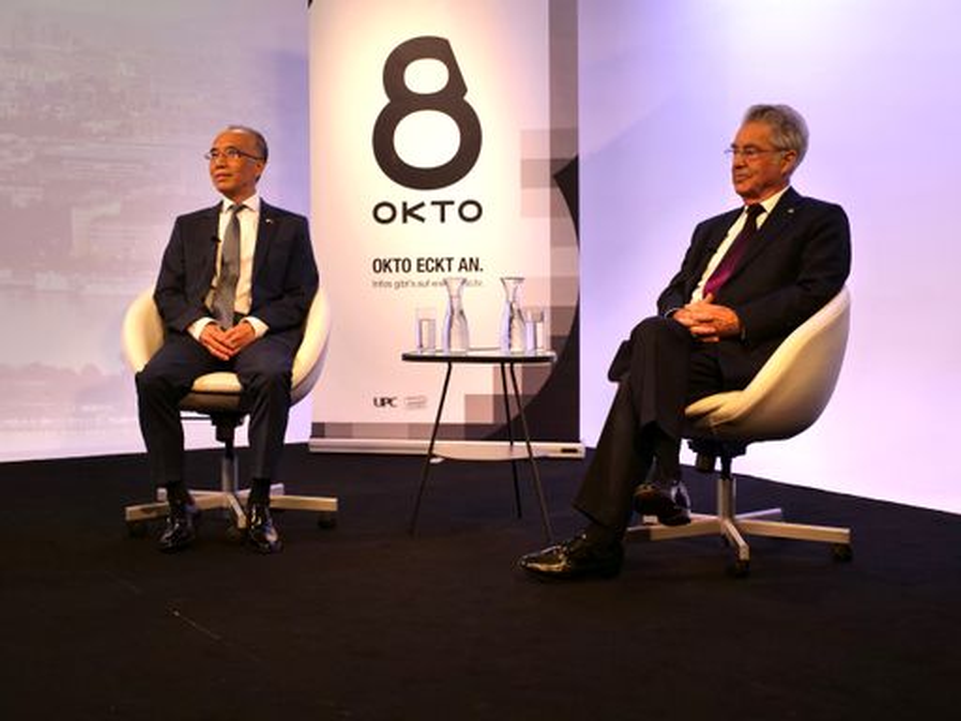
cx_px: 480
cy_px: 360
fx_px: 1610
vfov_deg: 25.2
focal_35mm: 58
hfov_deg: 33.2
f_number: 2.8
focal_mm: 29
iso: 400
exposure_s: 1/250
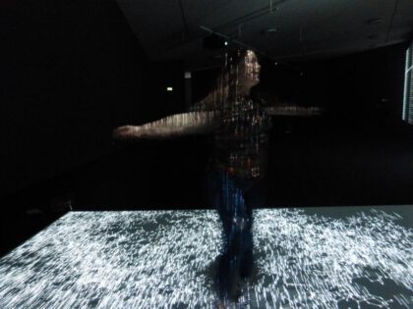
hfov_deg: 69.4
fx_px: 298
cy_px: 154
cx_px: 206
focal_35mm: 25
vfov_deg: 54.9
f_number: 2.8
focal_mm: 4.5
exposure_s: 1/4
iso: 1600
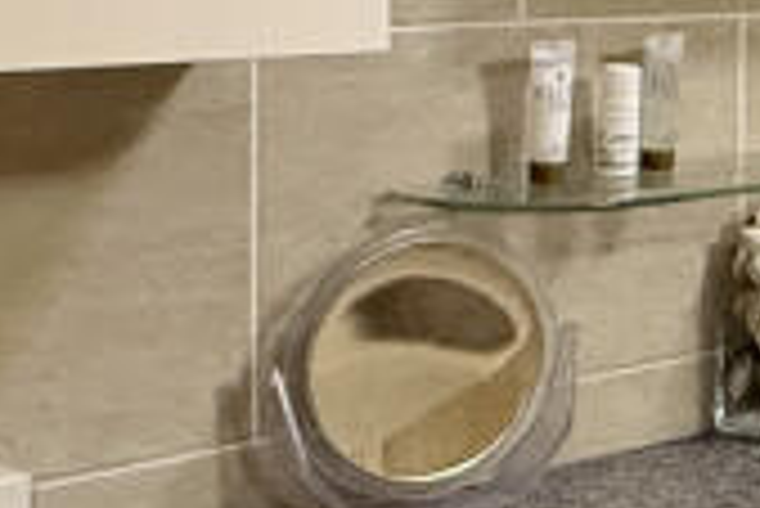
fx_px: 1859
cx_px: 1435
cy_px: 315
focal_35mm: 88
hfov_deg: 17.7
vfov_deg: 15.5
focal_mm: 2.22
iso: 640
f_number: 2.2
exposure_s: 1/50
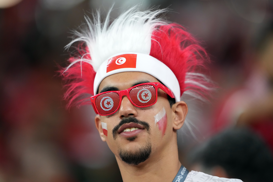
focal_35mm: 400
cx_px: 136
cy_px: 91
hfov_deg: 5.2
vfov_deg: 3.4
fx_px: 3033
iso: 3200
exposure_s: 1/1250
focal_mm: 400
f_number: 2.8
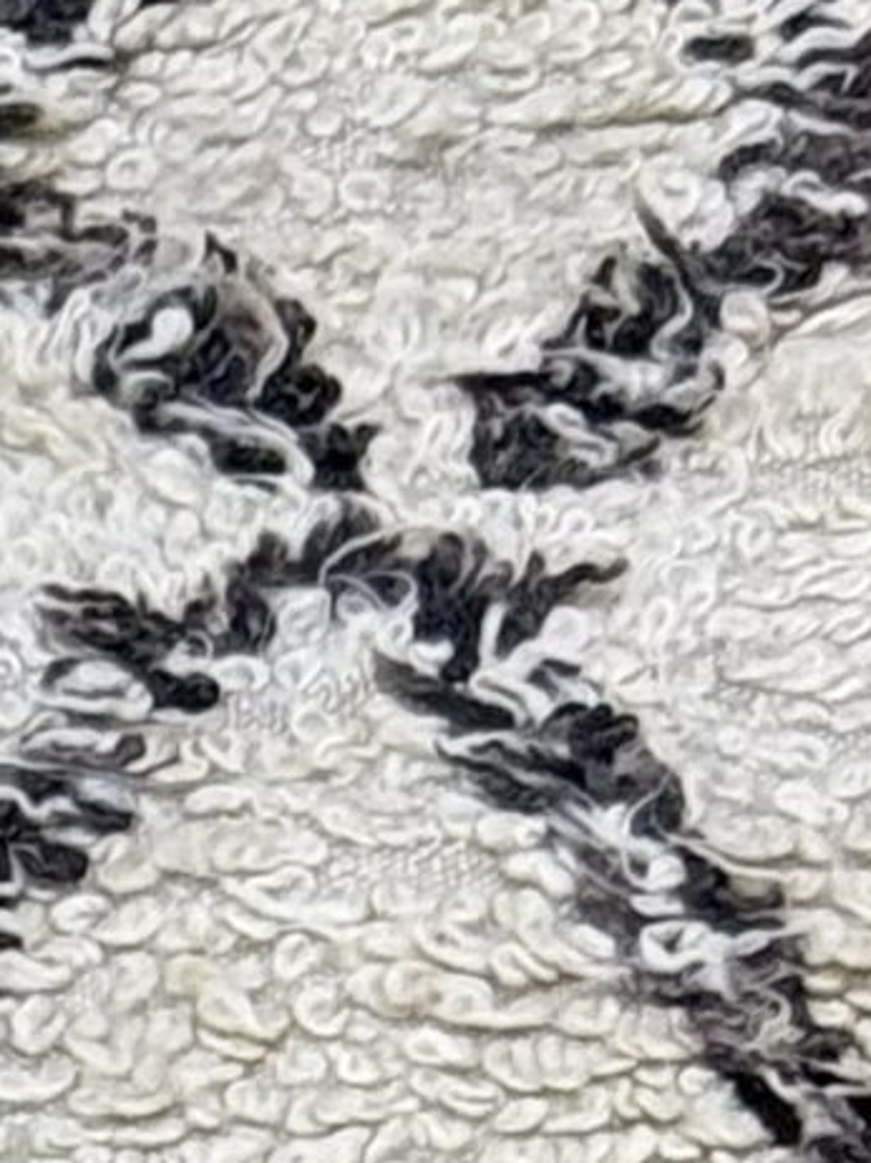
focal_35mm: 266
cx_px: -1515
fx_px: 8932
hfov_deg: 5.3
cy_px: 2283
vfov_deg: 7.2
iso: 80
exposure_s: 1/50
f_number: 1.78
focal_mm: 6.76
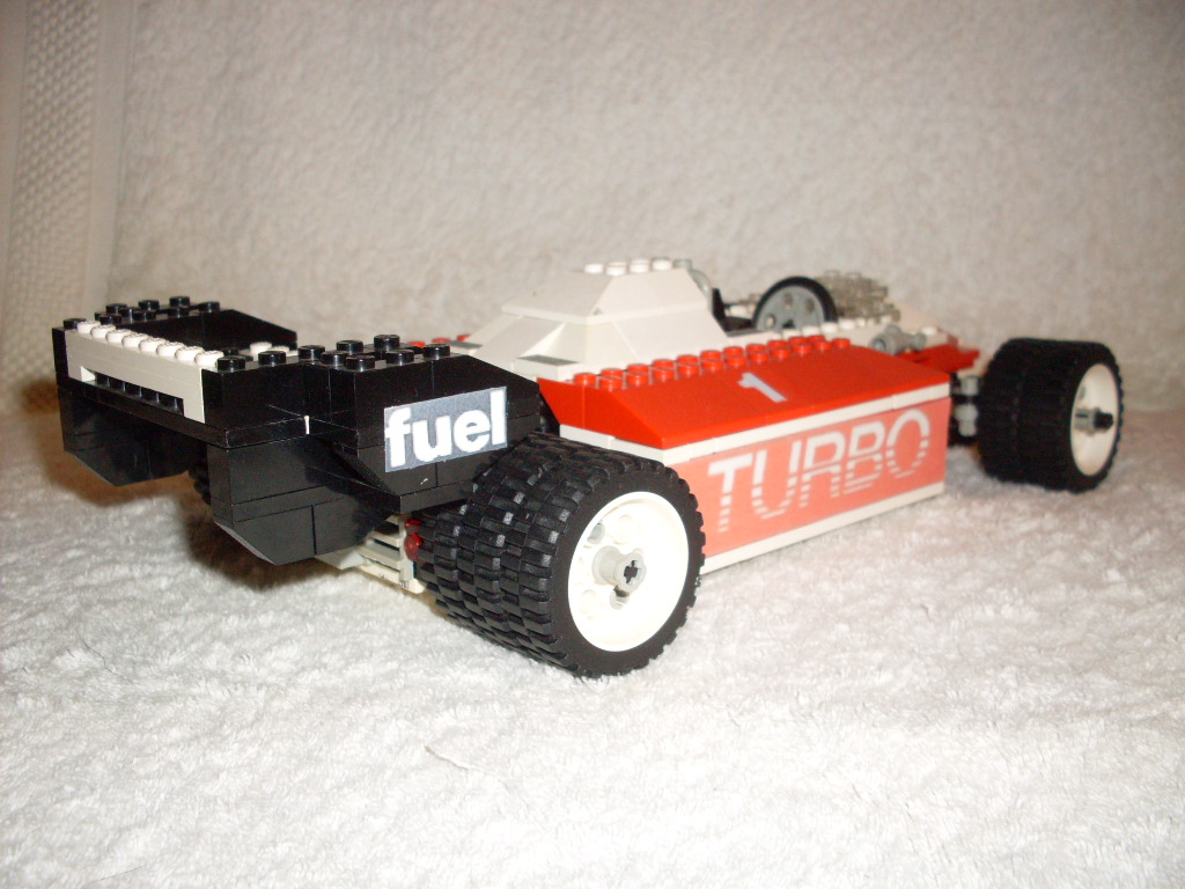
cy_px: 444
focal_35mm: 38
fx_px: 1301
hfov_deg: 49.0
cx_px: 592
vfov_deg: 37.7
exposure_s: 1/45
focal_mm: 6.3
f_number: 2.8
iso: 100
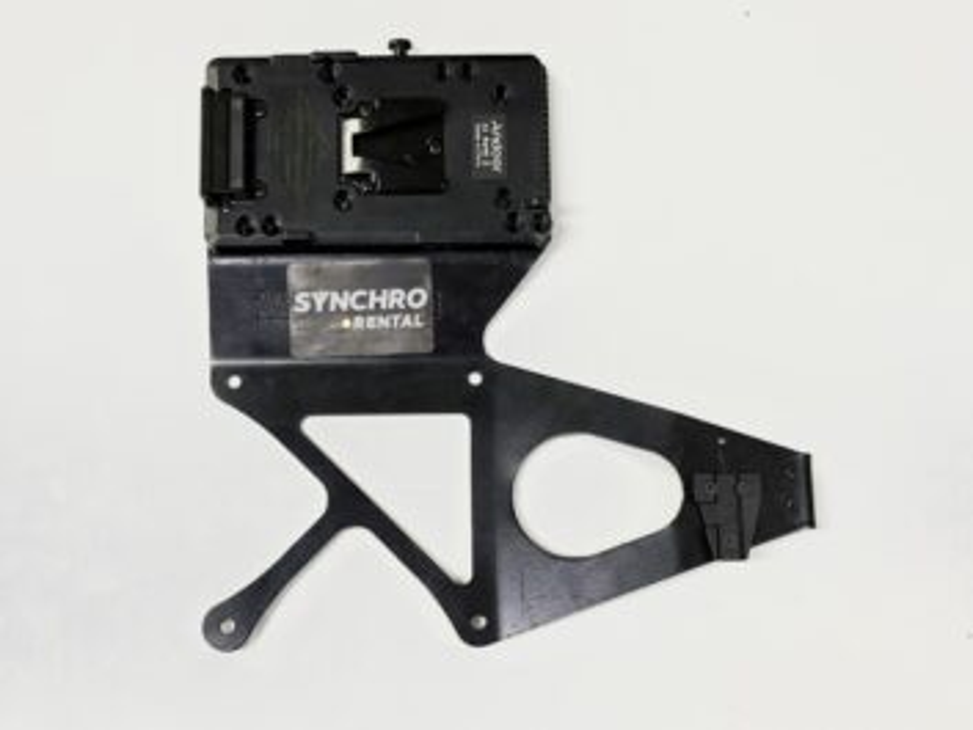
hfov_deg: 36.8
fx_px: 1462
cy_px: 365
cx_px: 486
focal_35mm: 52
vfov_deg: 28.0
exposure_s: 1/50
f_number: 1.6
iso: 50
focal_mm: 5.96
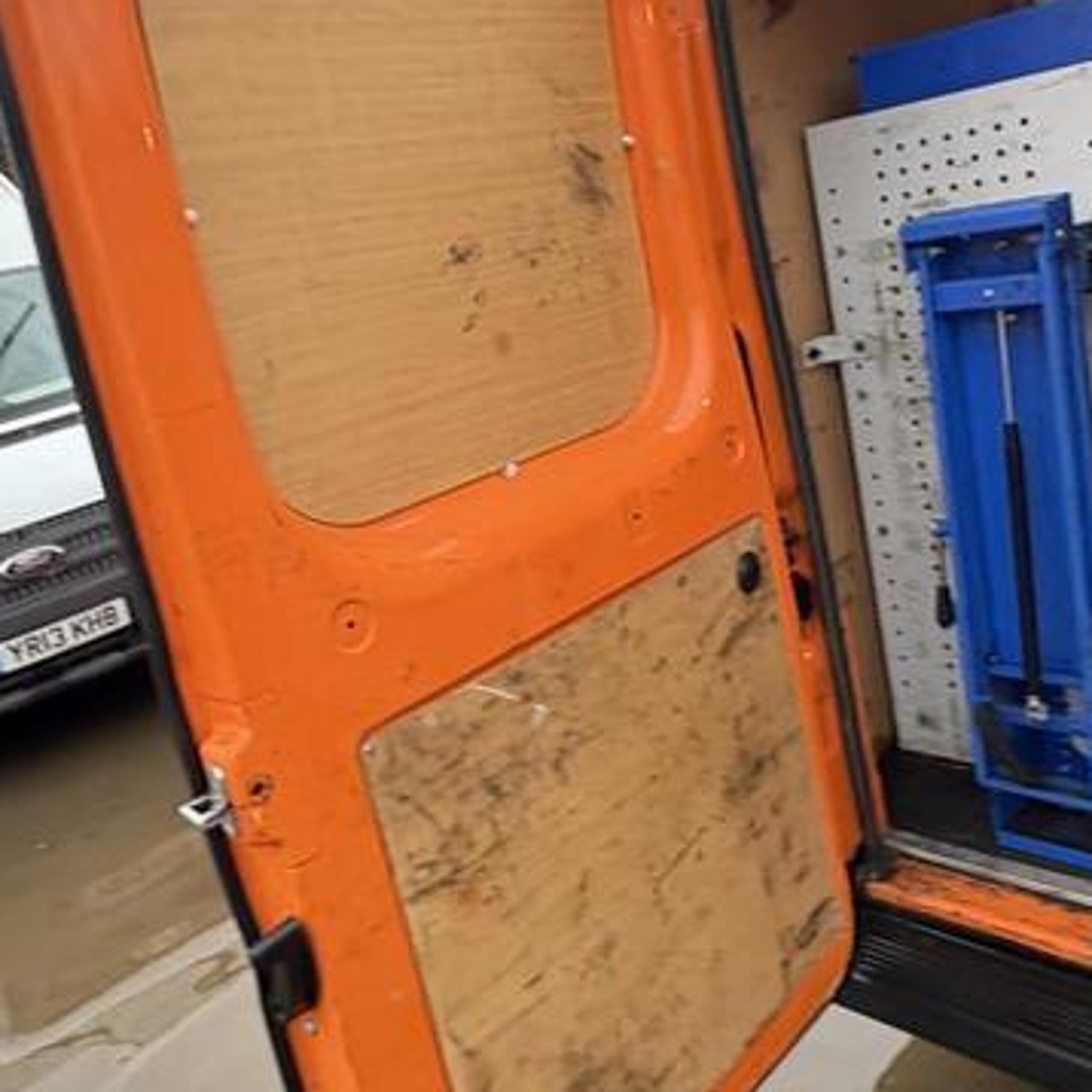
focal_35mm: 31
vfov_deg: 52.3
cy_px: 458
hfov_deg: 52.4
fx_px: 1106
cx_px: 482
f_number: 2.2
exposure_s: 1/99
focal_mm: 2.22
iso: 200
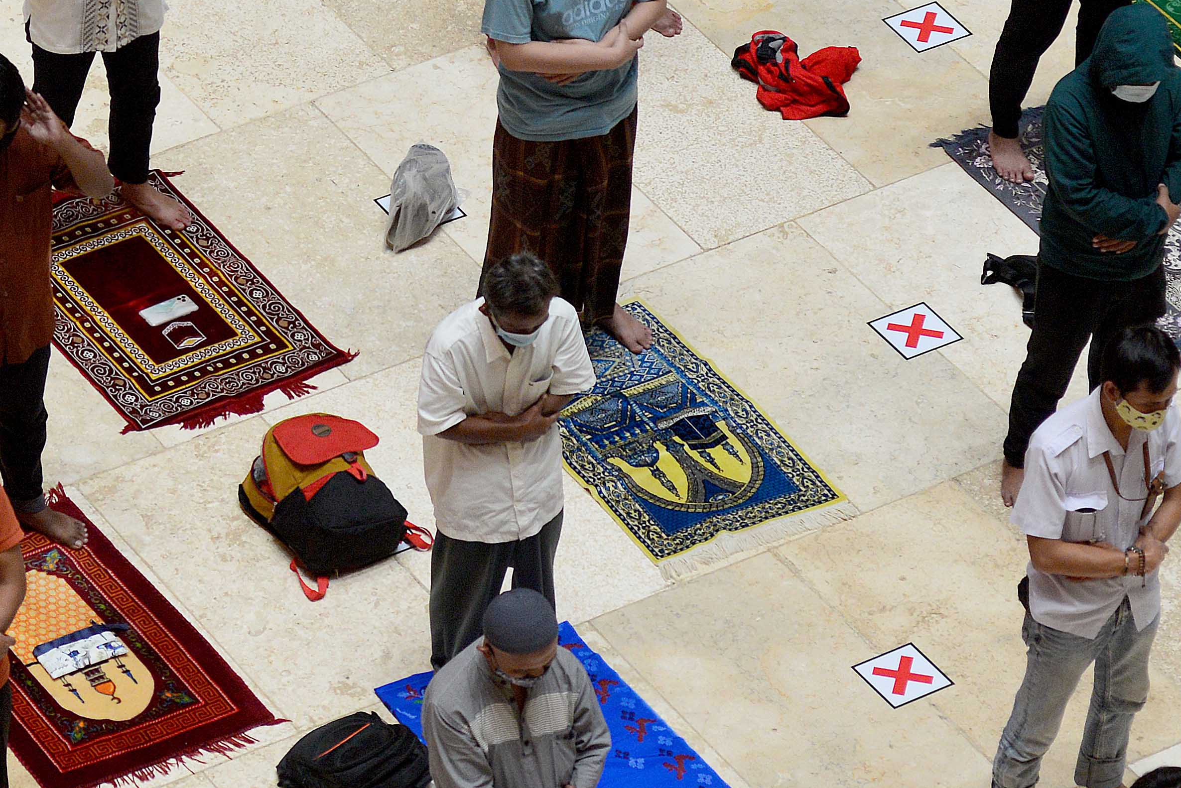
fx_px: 6662
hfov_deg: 10.1
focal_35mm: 203
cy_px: 160
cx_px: 0
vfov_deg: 6.8
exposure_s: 1/100
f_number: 4
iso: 1600
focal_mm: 80
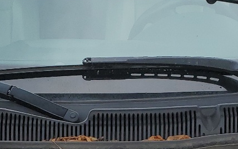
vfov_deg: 11.7
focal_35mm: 103
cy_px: 273
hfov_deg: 20.1
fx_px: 668
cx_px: 85
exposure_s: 1/909
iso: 50
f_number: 1.5
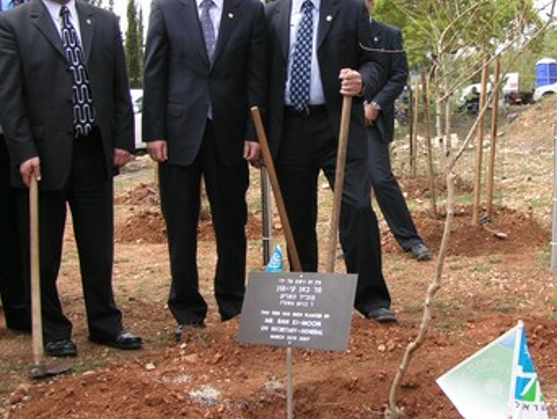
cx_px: 298
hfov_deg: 38.1
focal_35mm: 50
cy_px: 155
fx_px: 805
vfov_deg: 29.0
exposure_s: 1/160
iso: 50
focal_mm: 5.8
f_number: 5
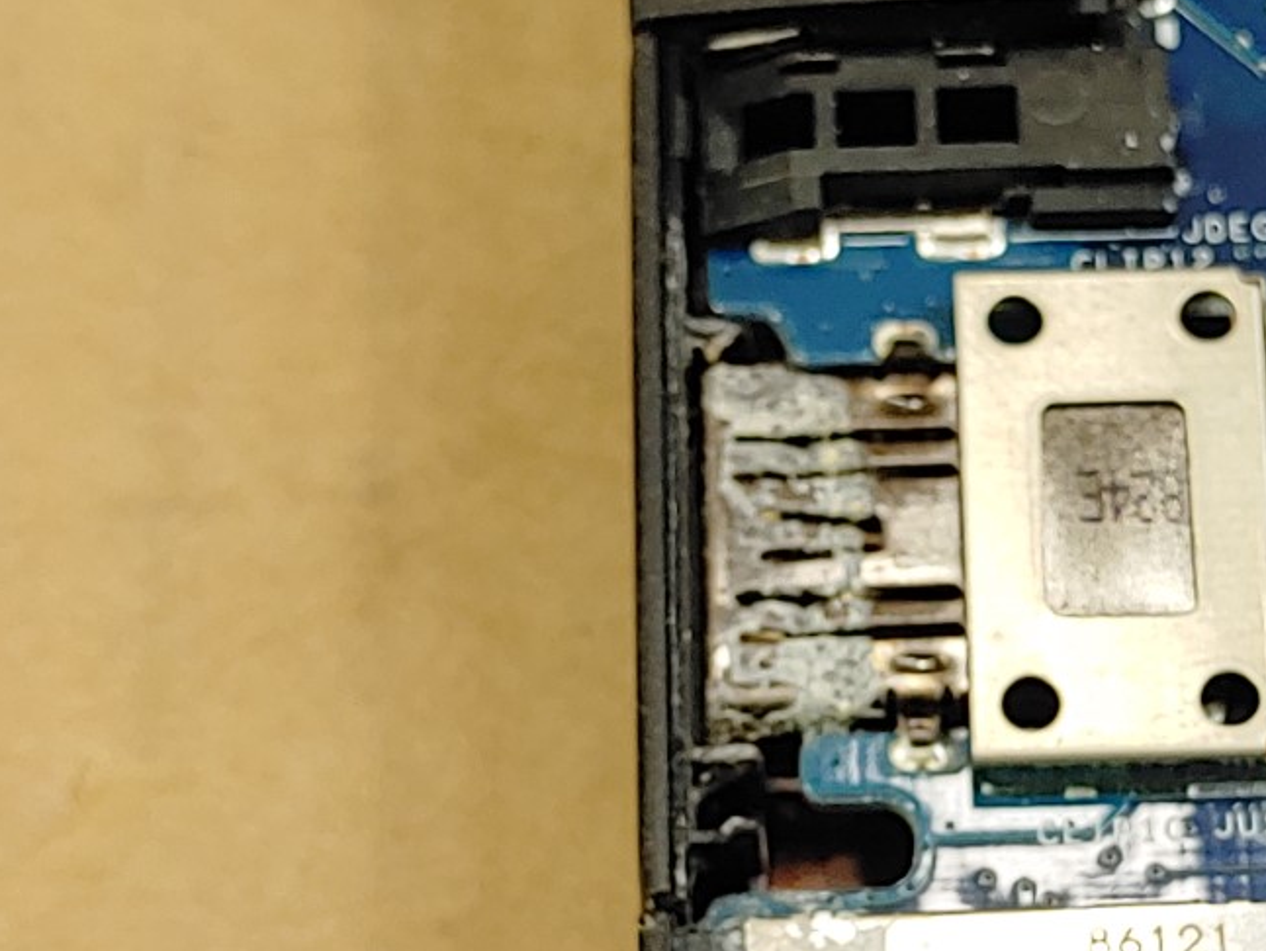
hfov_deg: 17.9
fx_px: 3989
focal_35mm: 109
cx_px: 1021
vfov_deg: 13.5
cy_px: 712
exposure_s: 1/146
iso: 50
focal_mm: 4.36
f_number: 1.8
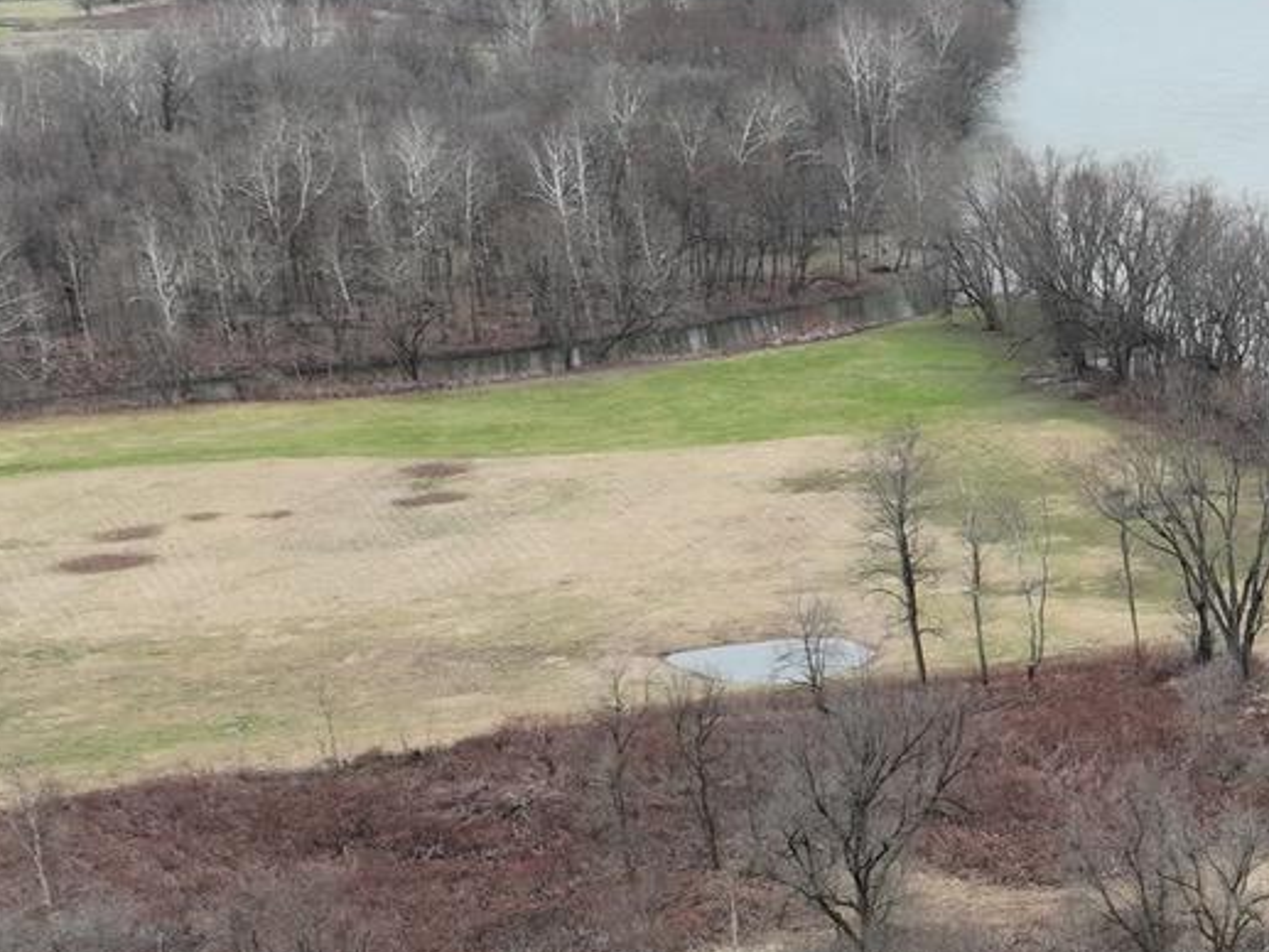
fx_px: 3483
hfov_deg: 18.2
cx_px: 1944
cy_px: 908
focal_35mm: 95
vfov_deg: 15.3
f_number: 2.8
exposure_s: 1/500
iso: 200
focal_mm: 12.29
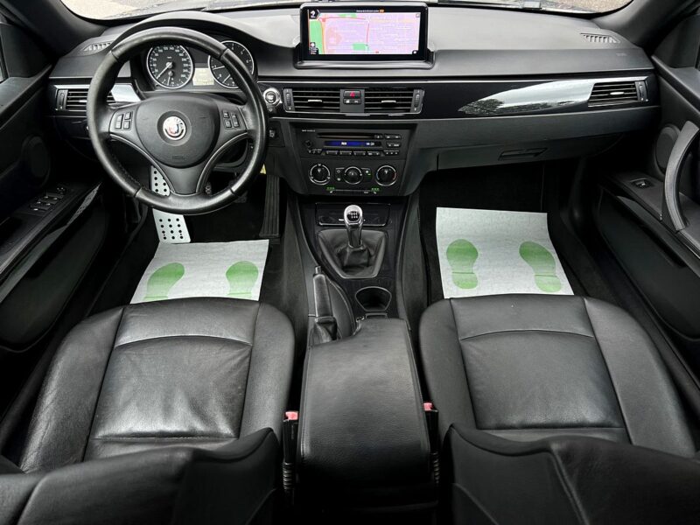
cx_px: 350
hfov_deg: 67.3
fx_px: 526
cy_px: 262
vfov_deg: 53.1
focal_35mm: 26
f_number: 1.5
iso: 40
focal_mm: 5.7
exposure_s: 1/186
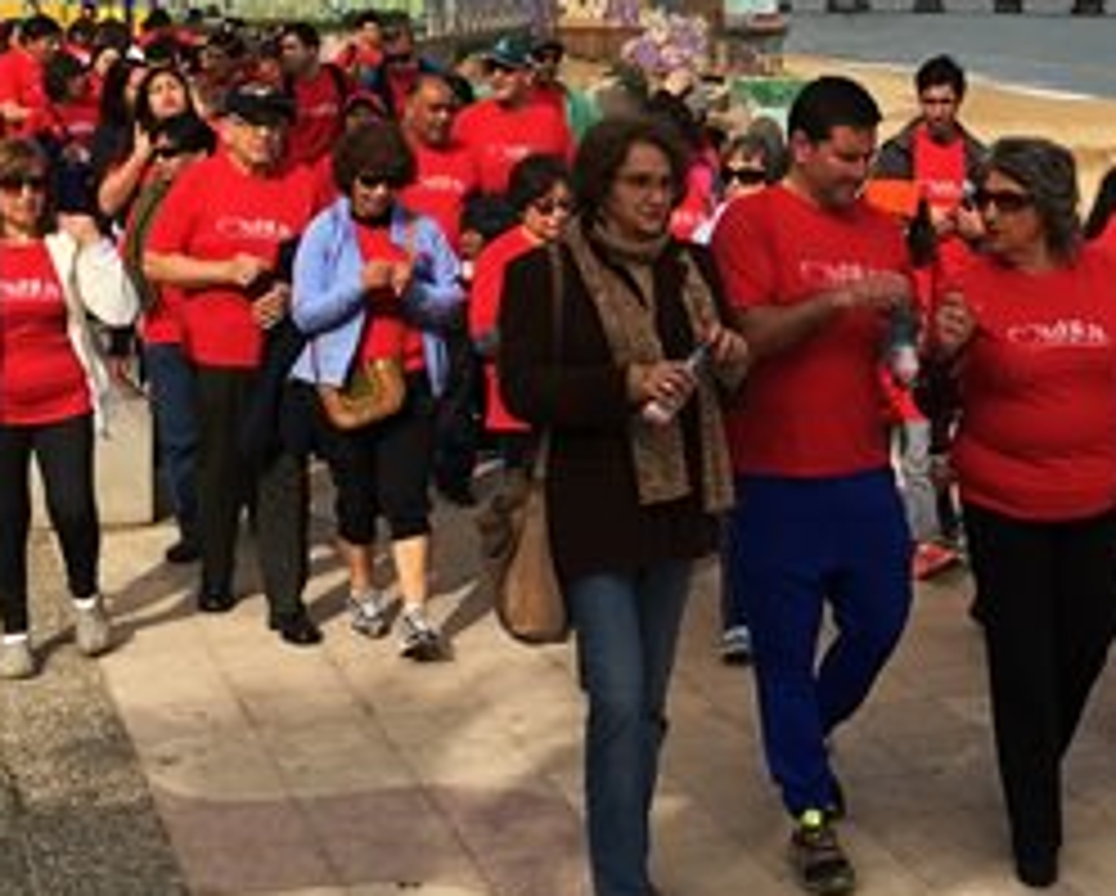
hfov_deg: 25.3
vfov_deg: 20.9
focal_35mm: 73
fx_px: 2414
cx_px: 999
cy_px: 270
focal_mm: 4.15
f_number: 2.2
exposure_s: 1/1972
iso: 25
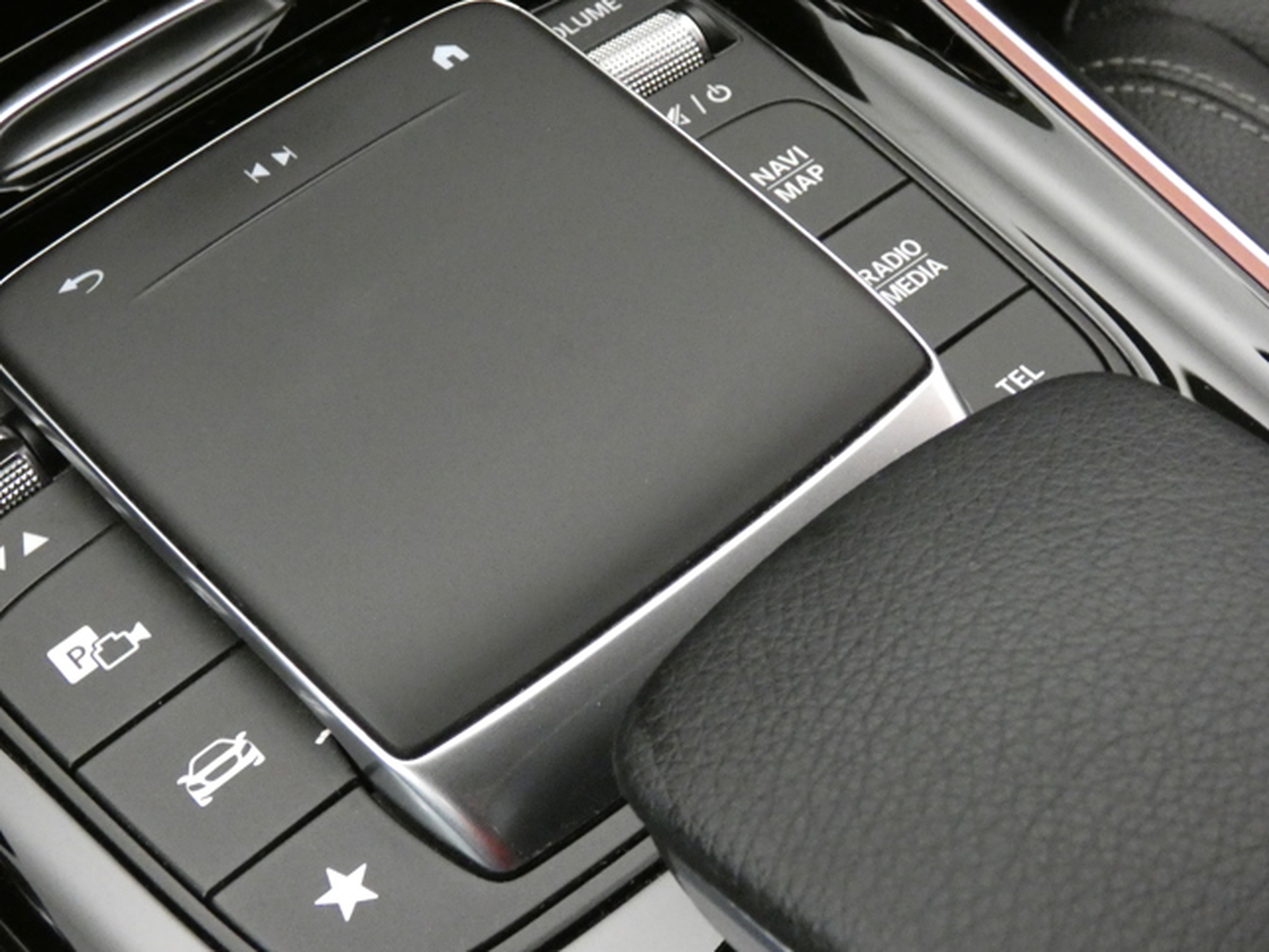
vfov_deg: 23.6
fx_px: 2273
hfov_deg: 31.2
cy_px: 429
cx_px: 561
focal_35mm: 62
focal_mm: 9
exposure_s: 1/13
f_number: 3.9
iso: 1600
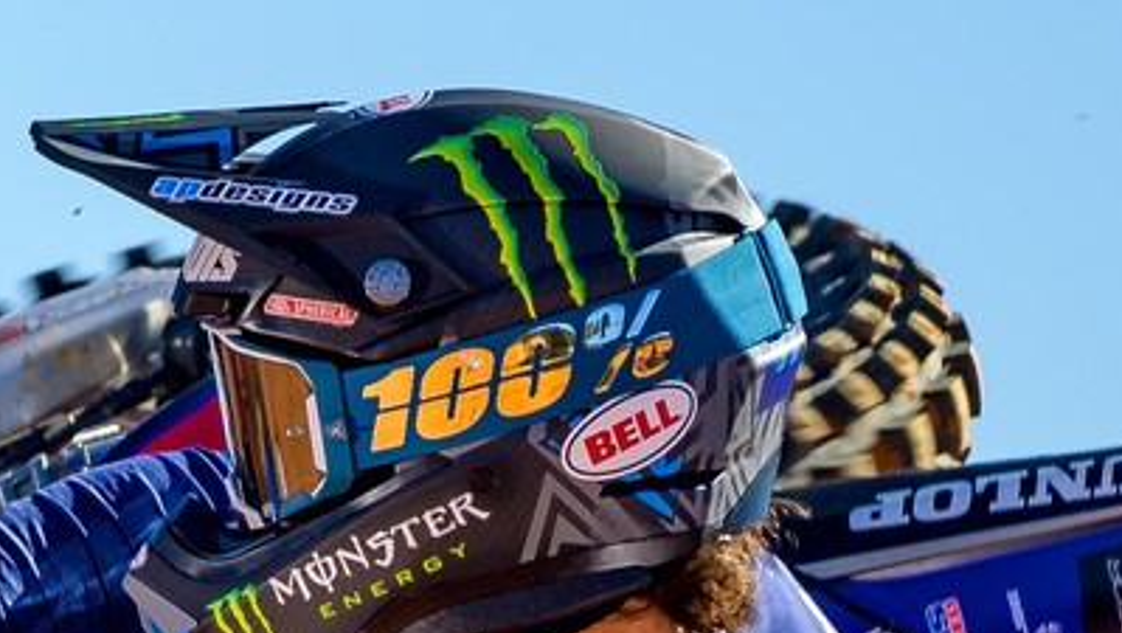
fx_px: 56204
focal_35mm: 1888
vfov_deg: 0.6
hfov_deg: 1.1
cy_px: 1010
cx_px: -253
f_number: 4
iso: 100
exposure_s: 1/1250
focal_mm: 300
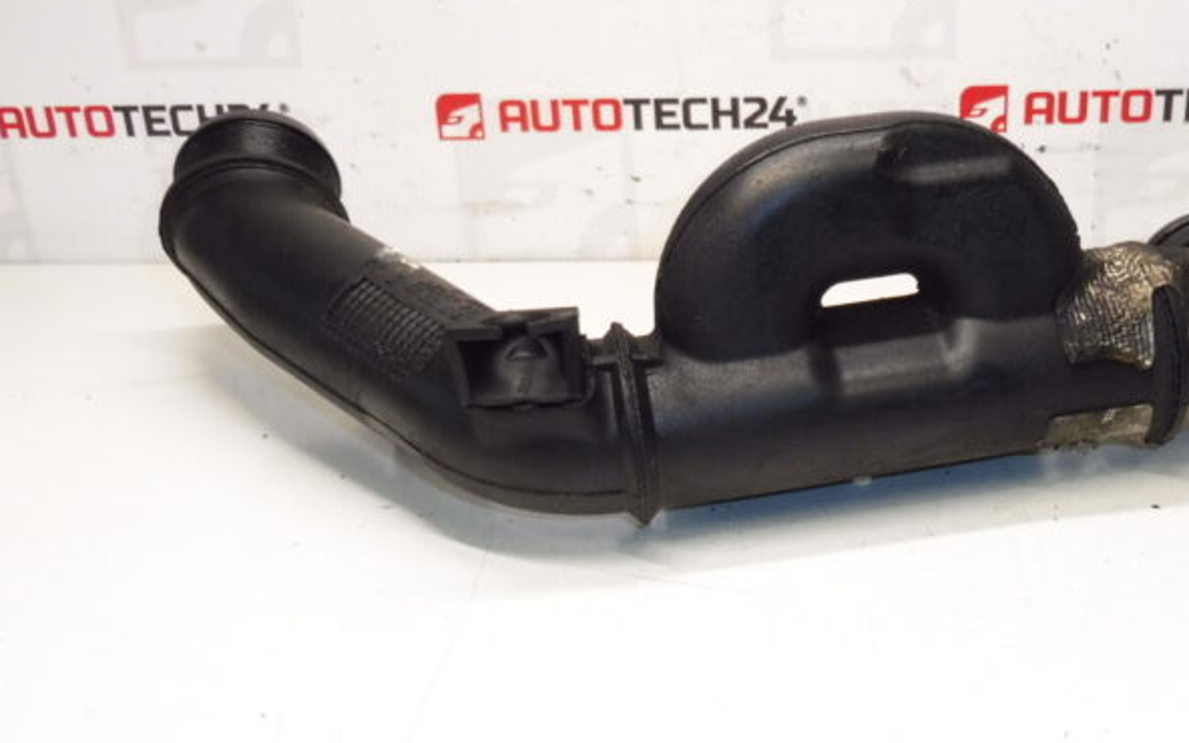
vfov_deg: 29.2
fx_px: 1426
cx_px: 791
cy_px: 424
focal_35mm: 44
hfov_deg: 44.6
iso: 200
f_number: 3.5
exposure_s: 1/100
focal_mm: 4.3
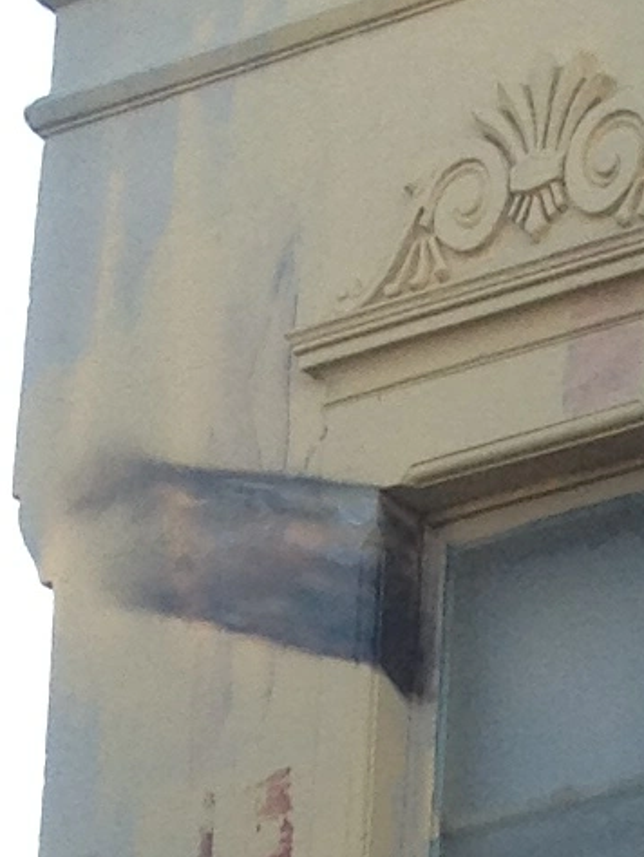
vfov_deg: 7.8
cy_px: 1783
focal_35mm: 241
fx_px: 5973
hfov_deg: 6.0
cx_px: 1344
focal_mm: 4.28
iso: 50
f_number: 2.4
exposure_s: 1/244
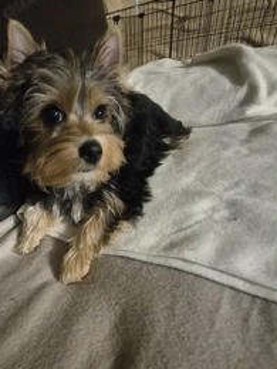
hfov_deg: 62.7
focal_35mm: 20
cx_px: 74
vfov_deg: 80.6
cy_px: 224
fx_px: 213
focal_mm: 2.2
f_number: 2.2
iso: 1600
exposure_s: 1/25
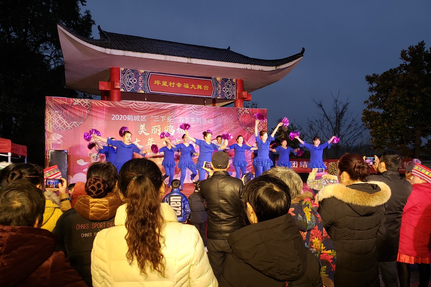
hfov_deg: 65.5
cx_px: 212
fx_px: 335
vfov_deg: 46.4
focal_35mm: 28
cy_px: 155
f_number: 2.4
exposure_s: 1/50
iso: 160
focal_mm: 4.3
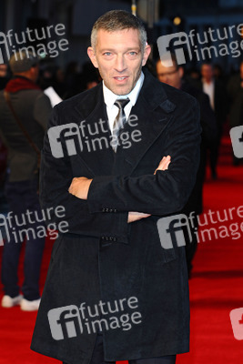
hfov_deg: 11.4
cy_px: 182
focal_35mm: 120
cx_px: 122
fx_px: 1214
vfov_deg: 17.1
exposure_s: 1/200
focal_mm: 80
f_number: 4.5
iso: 320
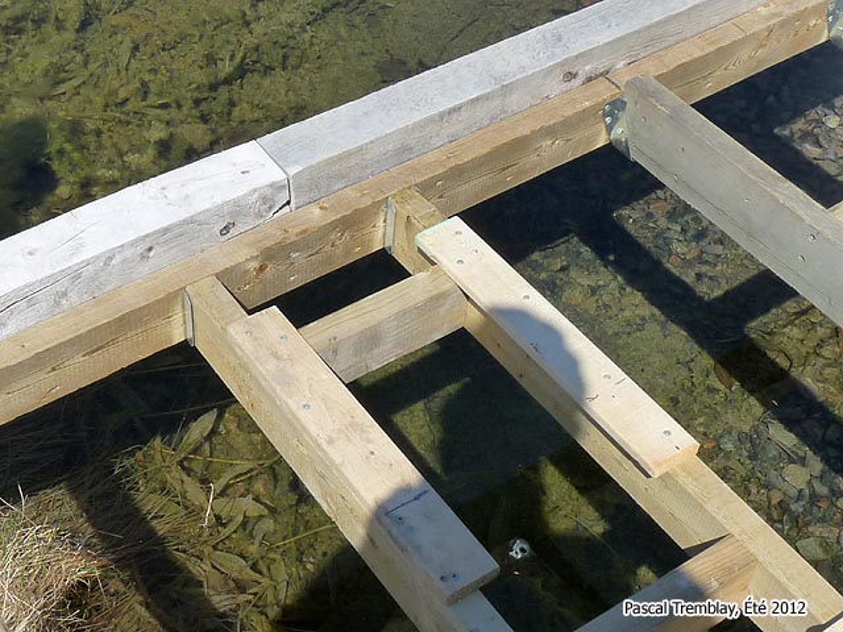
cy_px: 316
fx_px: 1291
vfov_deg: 27.5
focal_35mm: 53
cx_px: 422
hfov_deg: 36.2
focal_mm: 5.4
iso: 160
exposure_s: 1/400
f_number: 6.3
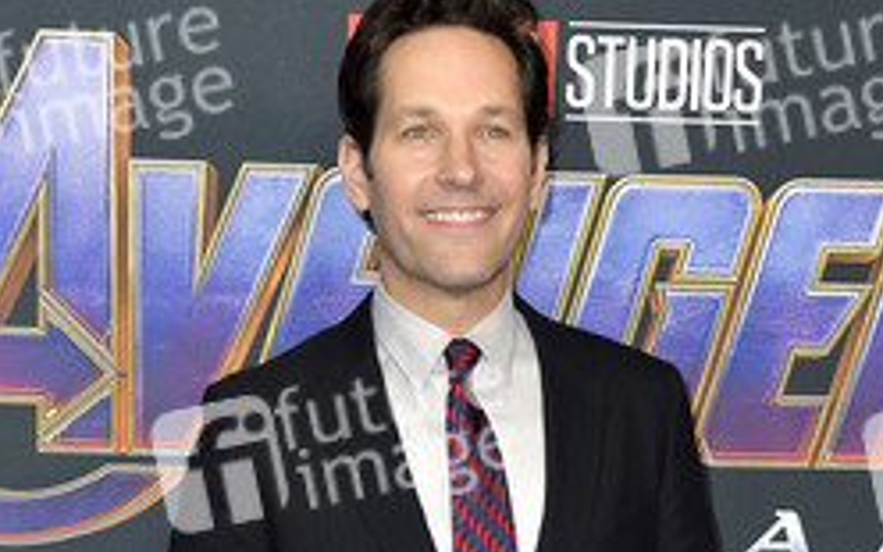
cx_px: 440
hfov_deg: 26.1
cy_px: 627
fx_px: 1901
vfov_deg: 16.0
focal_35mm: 79
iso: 250
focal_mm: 48
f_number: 5
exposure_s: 1/250
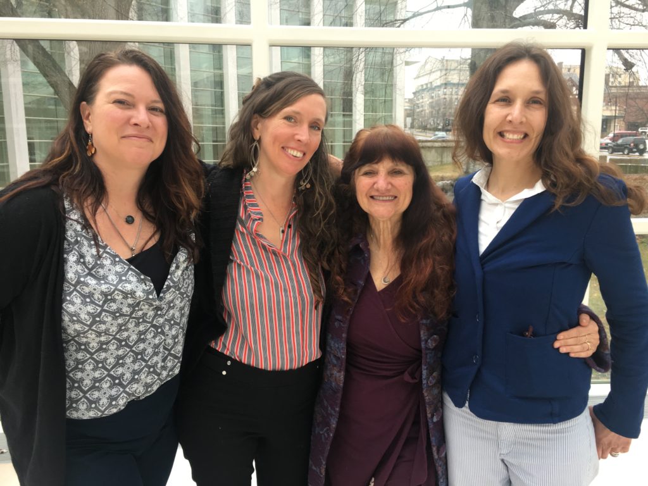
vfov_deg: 48.2
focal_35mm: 29
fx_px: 543
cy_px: 243
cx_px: 324
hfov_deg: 61.7
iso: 32
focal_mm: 4.15
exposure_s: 1/60
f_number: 2.2
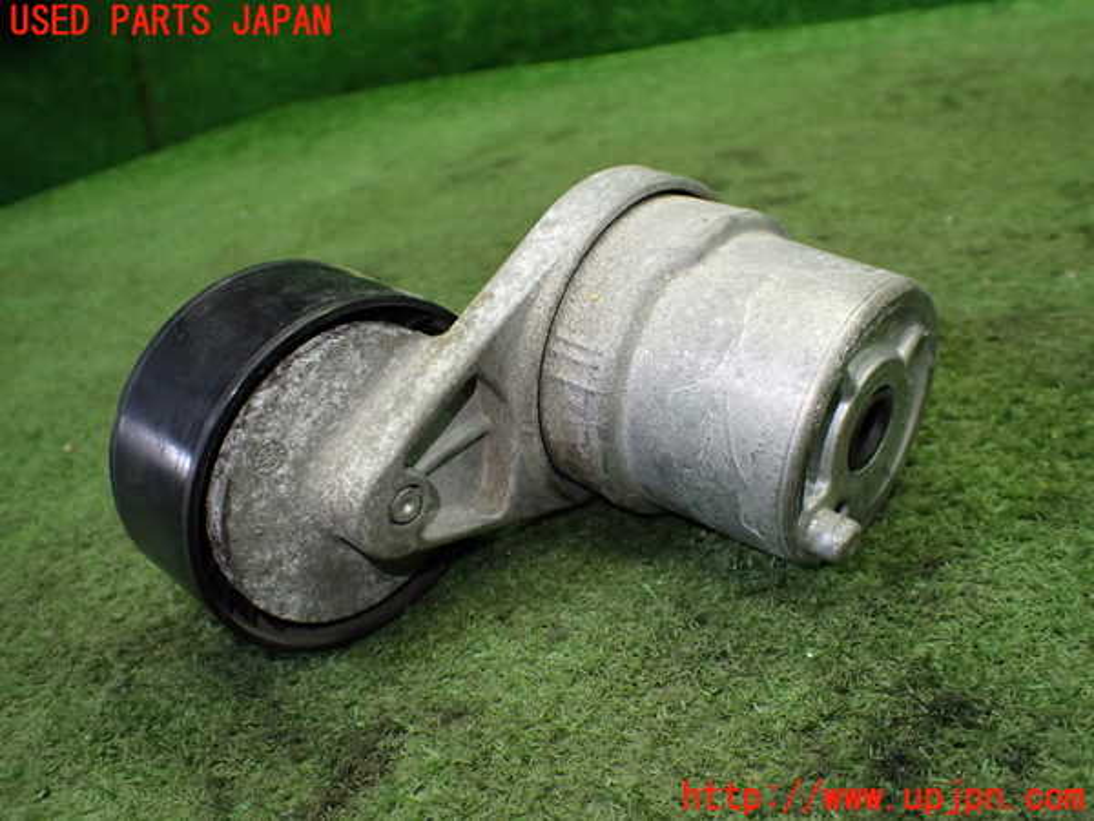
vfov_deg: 46.8
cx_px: 547
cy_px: 410
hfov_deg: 60.0
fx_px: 948
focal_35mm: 30
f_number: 2.3
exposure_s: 1/125
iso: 400
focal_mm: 5.4
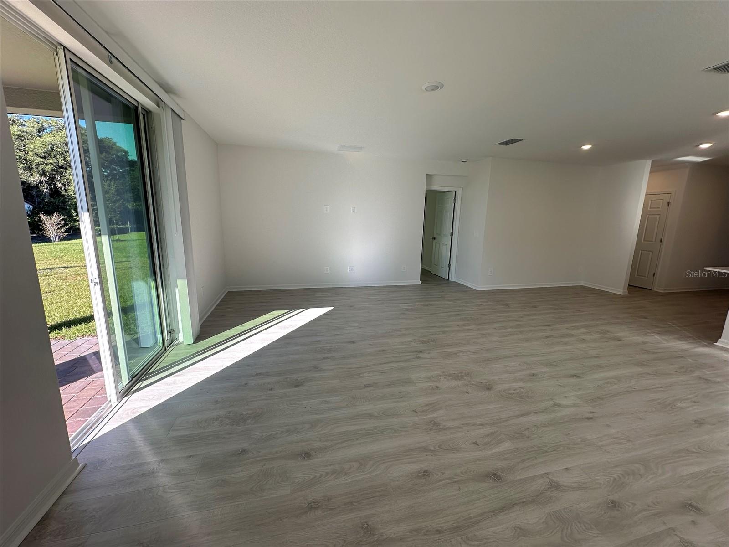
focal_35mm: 14
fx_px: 295
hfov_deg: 102.1
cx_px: 364
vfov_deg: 85.7
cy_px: 274
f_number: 2.2
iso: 40
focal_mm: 2.22
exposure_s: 1/223
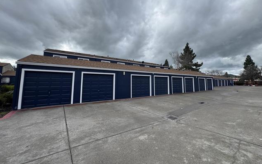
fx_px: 107
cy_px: 71
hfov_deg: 101.4
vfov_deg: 74.4
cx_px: 132
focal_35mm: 15
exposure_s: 1/1198
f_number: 2.2
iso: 50
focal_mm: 2.22
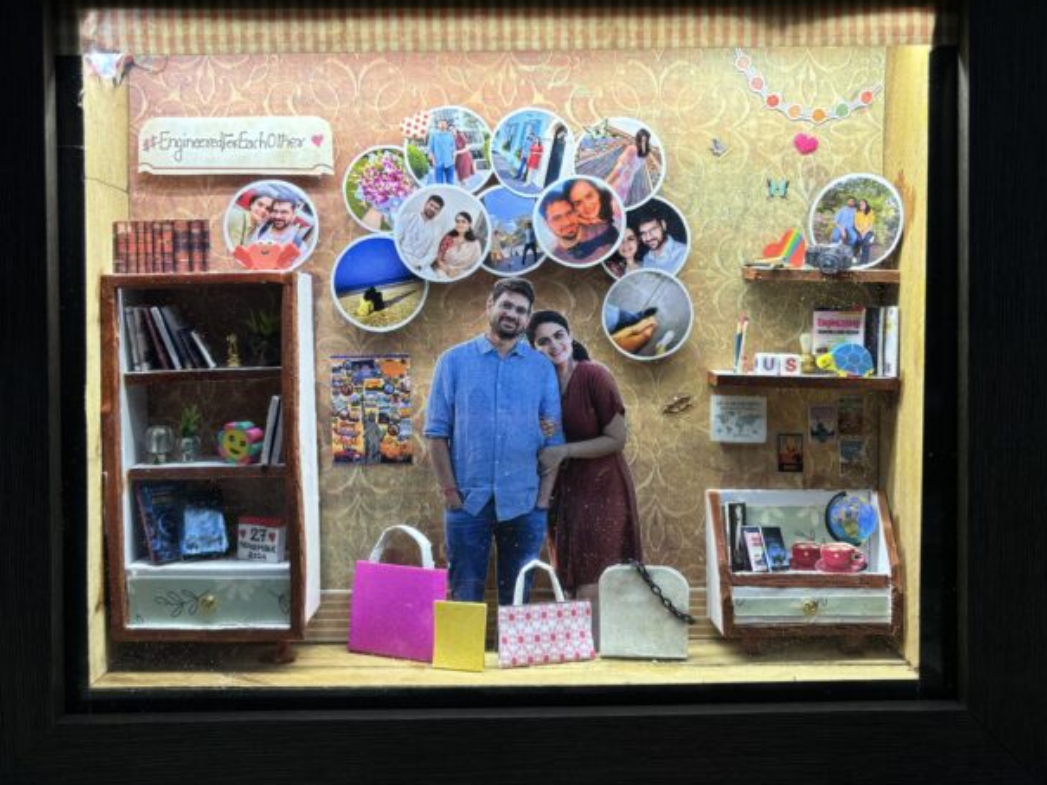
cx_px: 540
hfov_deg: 55.3
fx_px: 998
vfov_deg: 42.9
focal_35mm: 33
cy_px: 339
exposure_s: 1/158
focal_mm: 5.96
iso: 40
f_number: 1.6
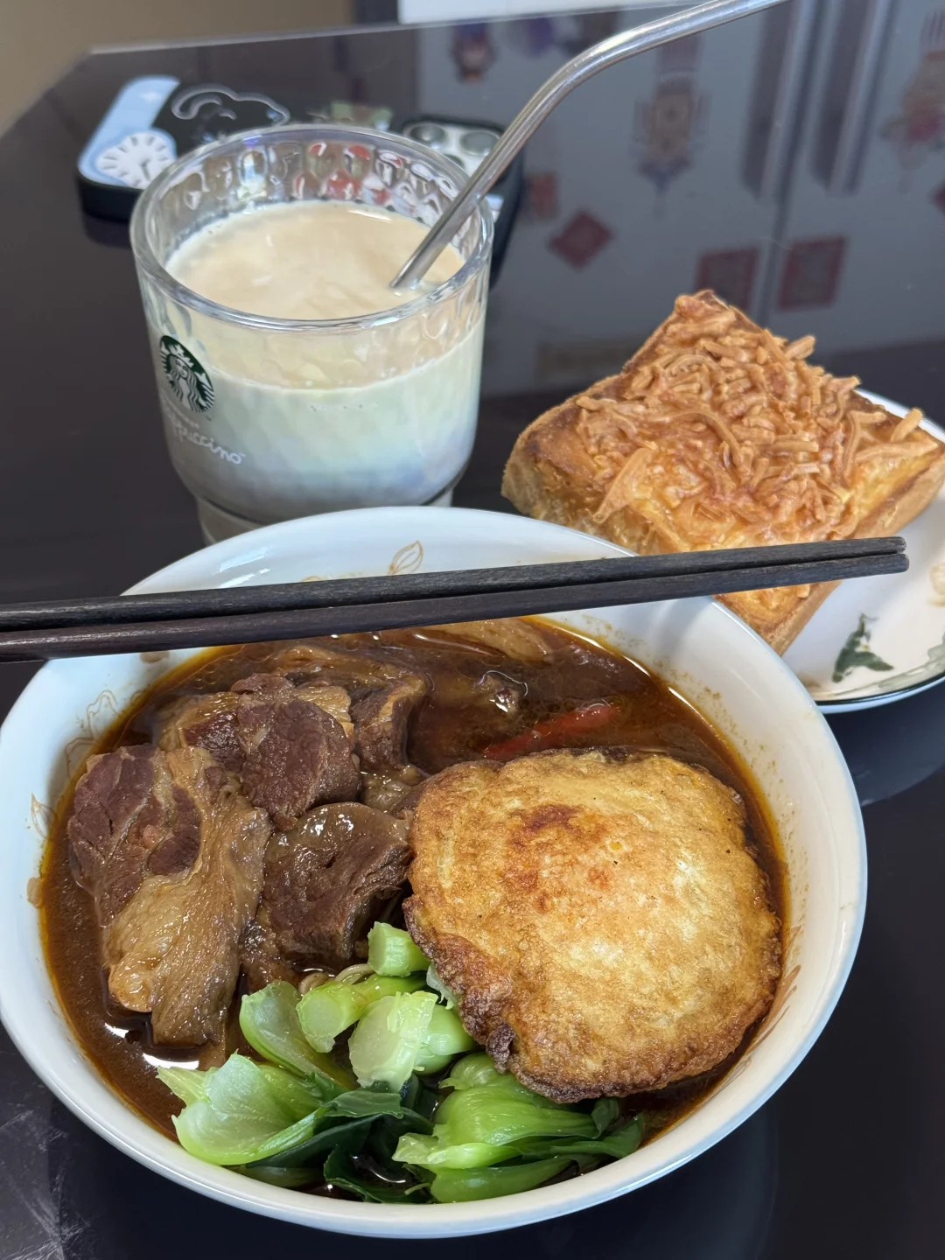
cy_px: 630
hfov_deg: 30.3
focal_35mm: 48
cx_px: 472
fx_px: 1747
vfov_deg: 39.7
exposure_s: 1/50
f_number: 1.78
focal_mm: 6.76
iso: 200
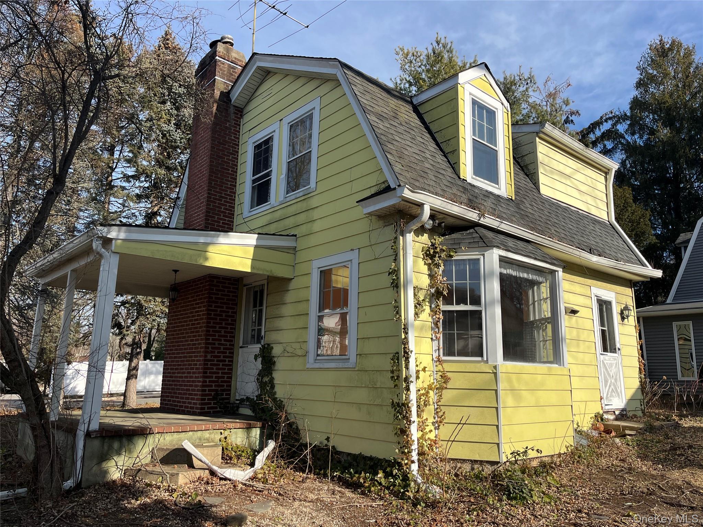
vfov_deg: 53.1
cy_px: 264
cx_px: 352
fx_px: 528
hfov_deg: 67.3
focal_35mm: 26
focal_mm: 5.1
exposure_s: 1/2967
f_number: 1.6
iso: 50
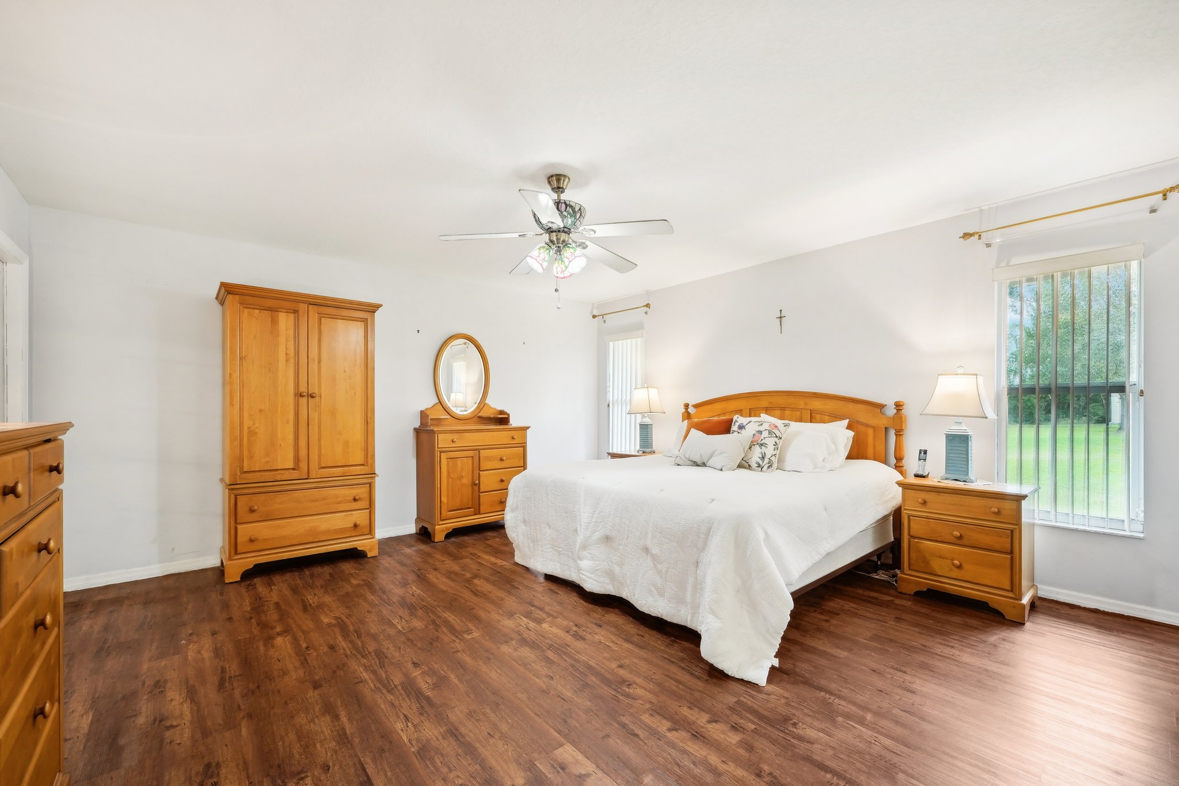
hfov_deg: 104.3
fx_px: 458
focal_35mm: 14
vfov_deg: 81.2
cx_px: 590
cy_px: 393
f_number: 8
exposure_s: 1/13
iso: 400
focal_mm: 14
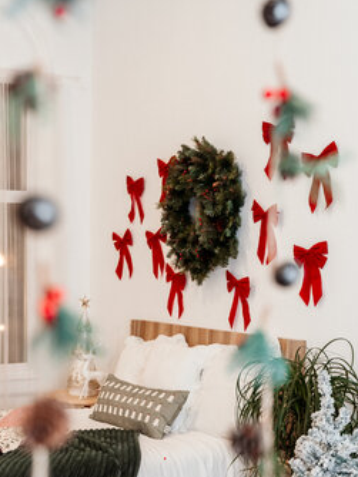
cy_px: 333
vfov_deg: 30.9
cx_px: 135
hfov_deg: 23.6
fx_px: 855
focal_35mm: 62
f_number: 2
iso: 800
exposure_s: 1/160
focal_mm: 36
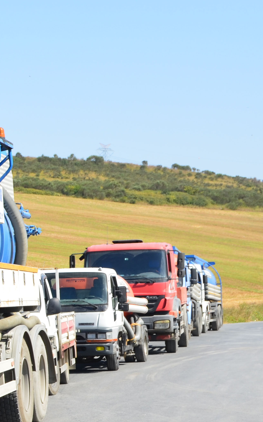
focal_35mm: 110
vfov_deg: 18.9
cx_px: -188
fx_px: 1261
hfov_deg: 11.2
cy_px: 282
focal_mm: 30
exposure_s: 1/250
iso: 220
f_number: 10
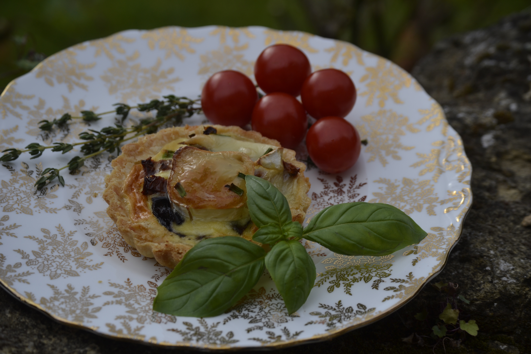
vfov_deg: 14.7
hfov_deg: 21.9
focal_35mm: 93
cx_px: 266
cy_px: 177
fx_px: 1372
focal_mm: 62
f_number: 5
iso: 100
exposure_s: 1/400
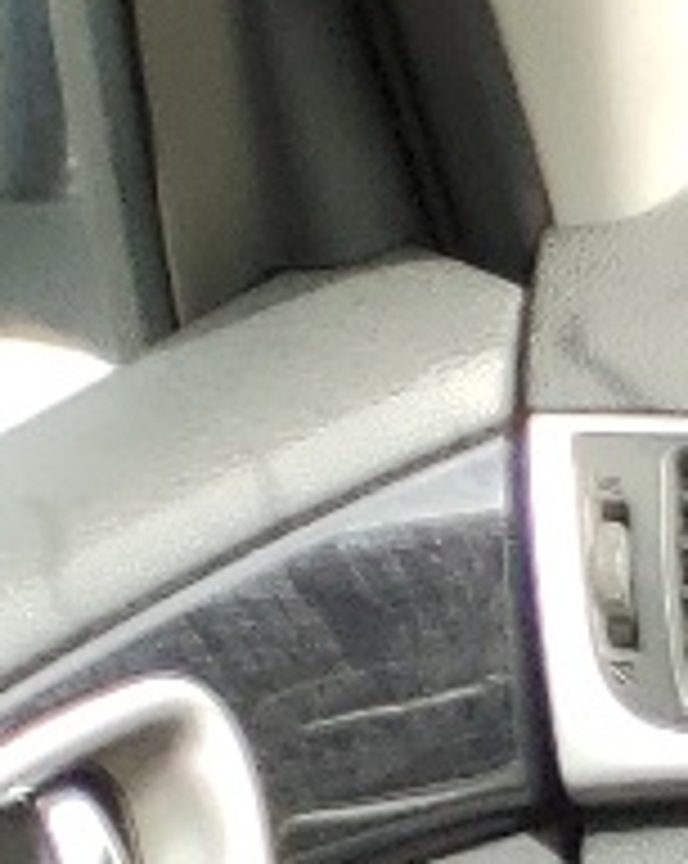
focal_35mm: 212
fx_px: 5409
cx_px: 3206
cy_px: 2493
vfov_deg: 8.0
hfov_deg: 5.7
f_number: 1.5
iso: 50
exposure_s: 1/303
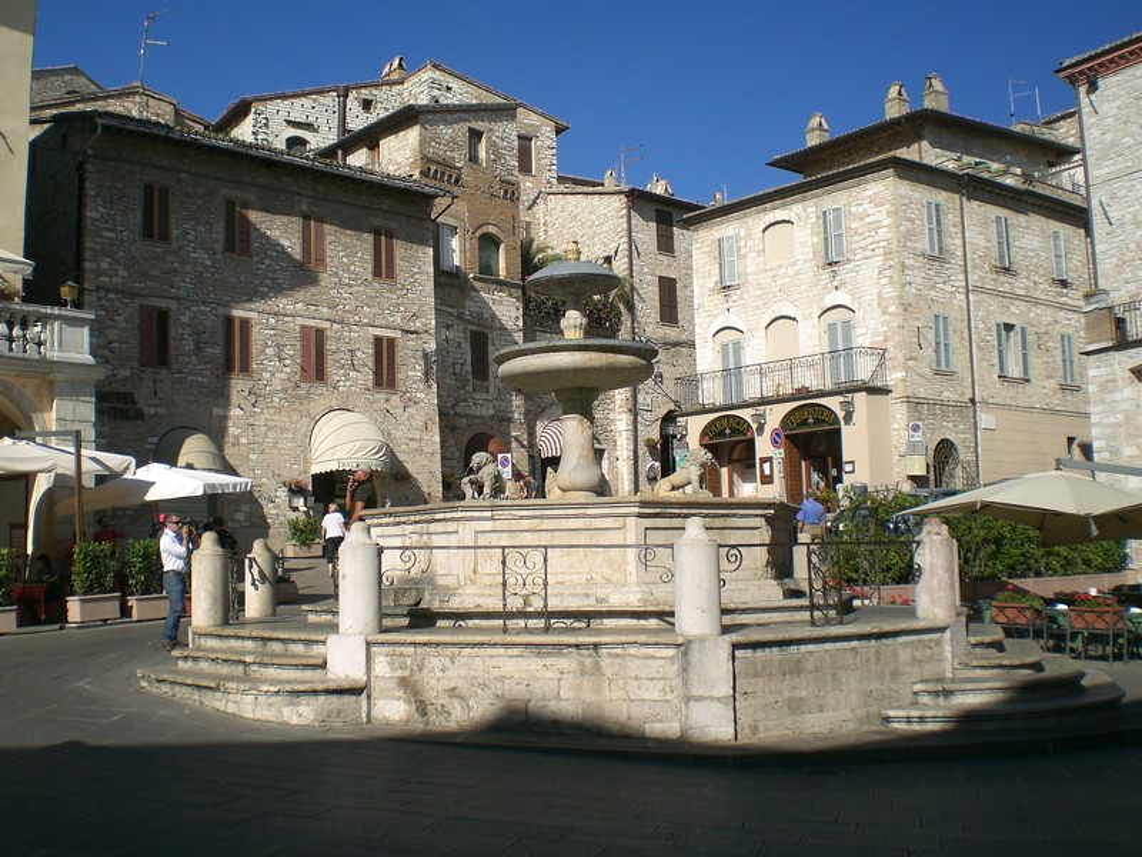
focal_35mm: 38
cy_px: 428
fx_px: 1254
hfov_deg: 49.0
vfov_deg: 37.7
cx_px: 571
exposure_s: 1/640
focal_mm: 6.3
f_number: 4.4
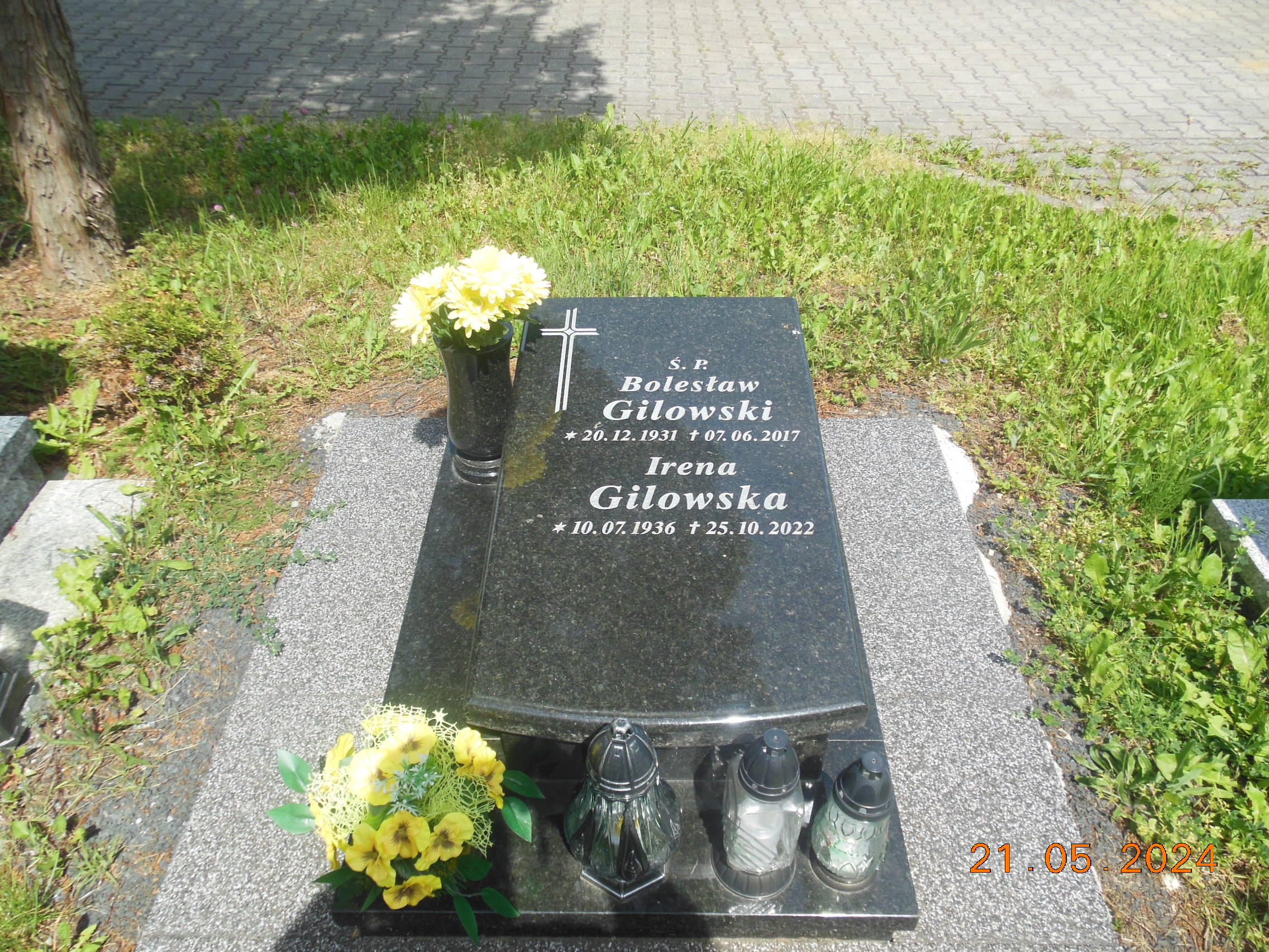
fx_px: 916
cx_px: 634
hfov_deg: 69.4
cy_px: 476
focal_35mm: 25
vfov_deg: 54.9
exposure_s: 1/1000
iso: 125
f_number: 3.2
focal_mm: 4.5
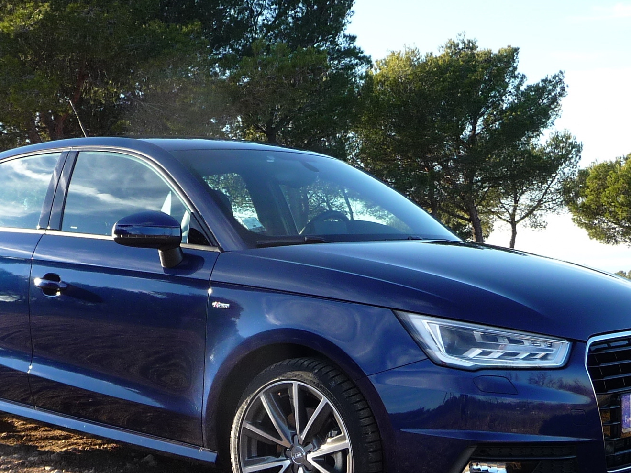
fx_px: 1075
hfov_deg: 32.6
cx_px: 242
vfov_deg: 24.7
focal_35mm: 59
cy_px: 317
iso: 100
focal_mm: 4.7
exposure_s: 1/250
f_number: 3.3
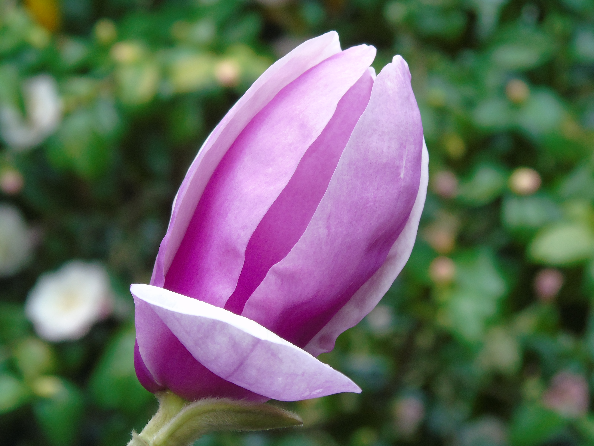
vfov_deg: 6.1
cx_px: 297
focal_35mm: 243
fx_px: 4170
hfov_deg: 8.1
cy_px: 223
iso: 160
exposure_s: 1/125
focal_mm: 43
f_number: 4.8
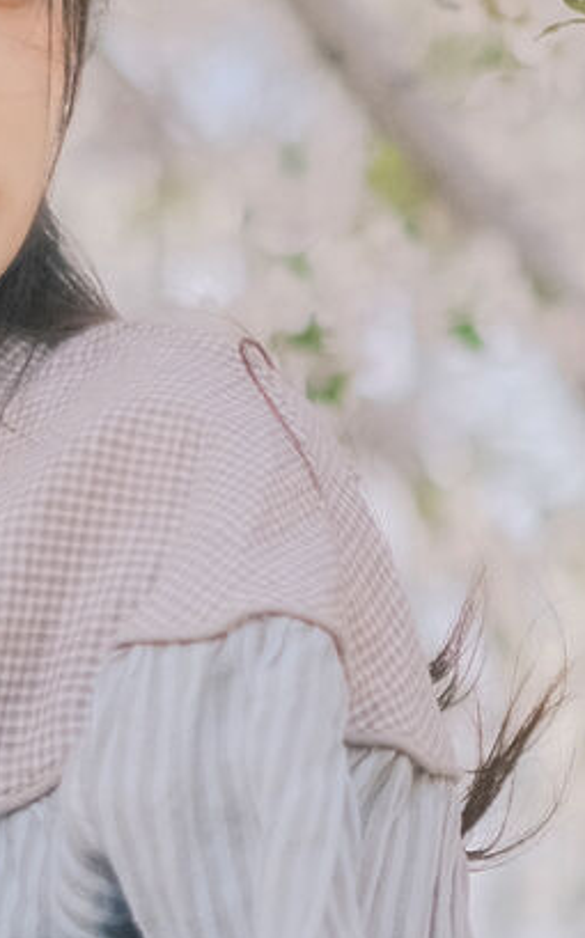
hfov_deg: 5.5
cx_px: 227
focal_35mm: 238
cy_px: 243
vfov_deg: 8.8
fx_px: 6082
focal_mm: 35
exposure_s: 1/10500
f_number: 1.4
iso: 2500
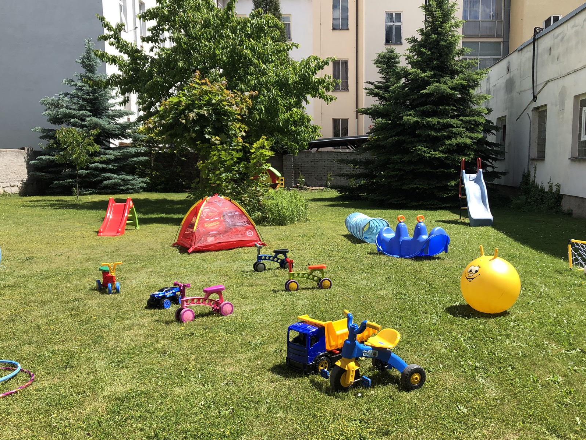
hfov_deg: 50.9
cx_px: 358
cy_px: 236
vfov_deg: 39.6
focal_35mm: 36
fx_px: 609
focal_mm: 3.99
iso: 20
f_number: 1.8
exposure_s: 1/991
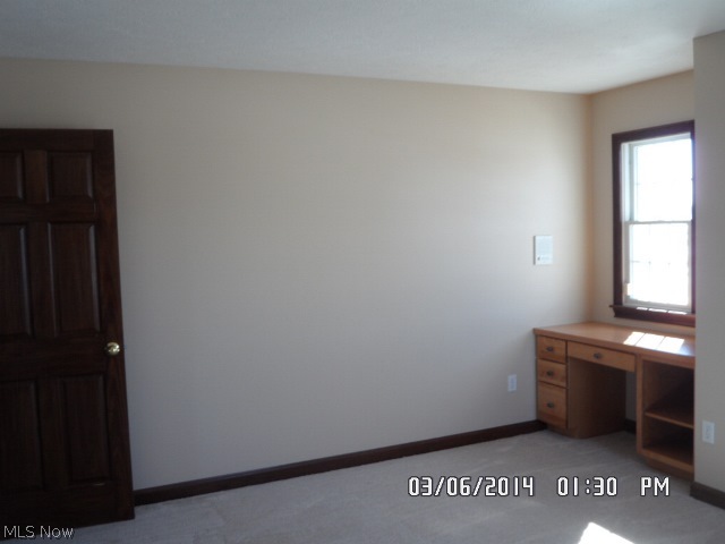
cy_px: 272
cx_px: 362
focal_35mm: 35
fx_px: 733
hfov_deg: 52.6
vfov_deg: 40.7
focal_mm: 5.7
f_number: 3.3
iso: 80
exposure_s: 1/30
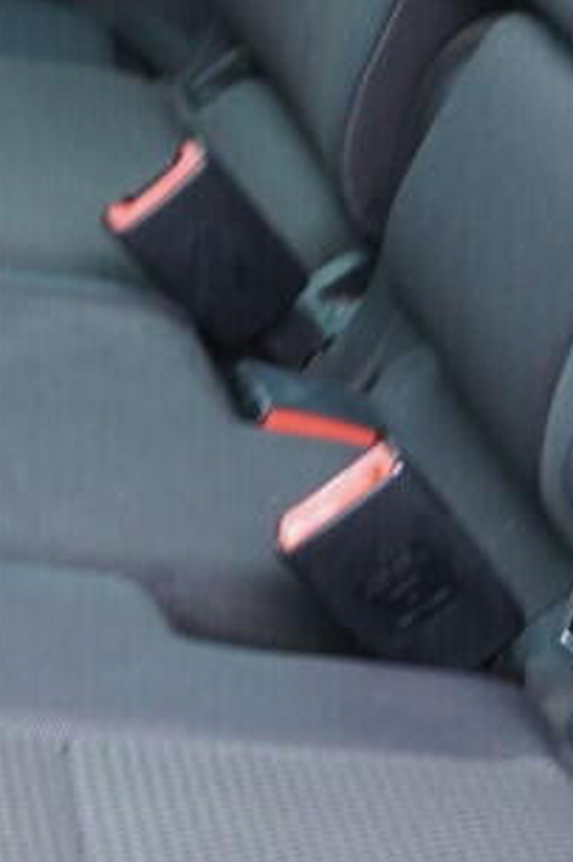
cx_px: 96
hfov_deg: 8.0
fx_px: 4063
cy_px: 153
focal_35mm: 170
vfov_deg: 12.0
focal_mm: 24
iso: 500
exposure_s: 1/40
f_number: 2.8
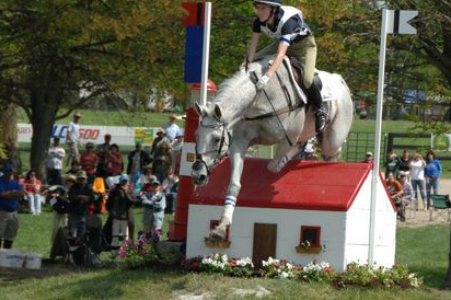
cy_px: 136
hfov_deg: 7.9
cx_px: 329
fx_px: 3267
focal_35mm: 261
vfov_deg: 5.3
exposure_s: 1/1000
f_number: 7.6
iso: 500
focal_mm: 112
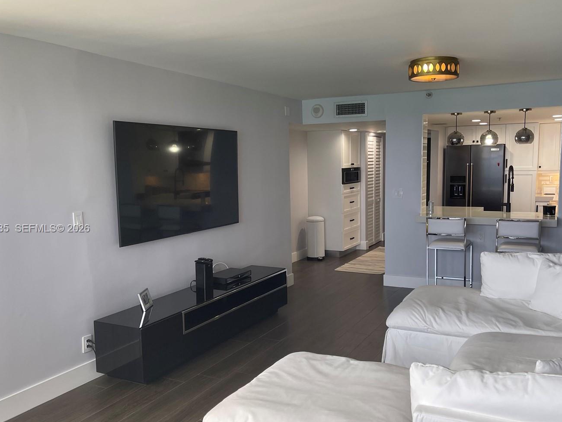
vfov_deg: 44.1
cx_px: 301
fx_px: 520
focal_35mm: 32
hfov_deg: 56.8
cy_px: 229
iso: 80
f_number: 1.6
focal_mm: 5.1
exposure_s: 1/120
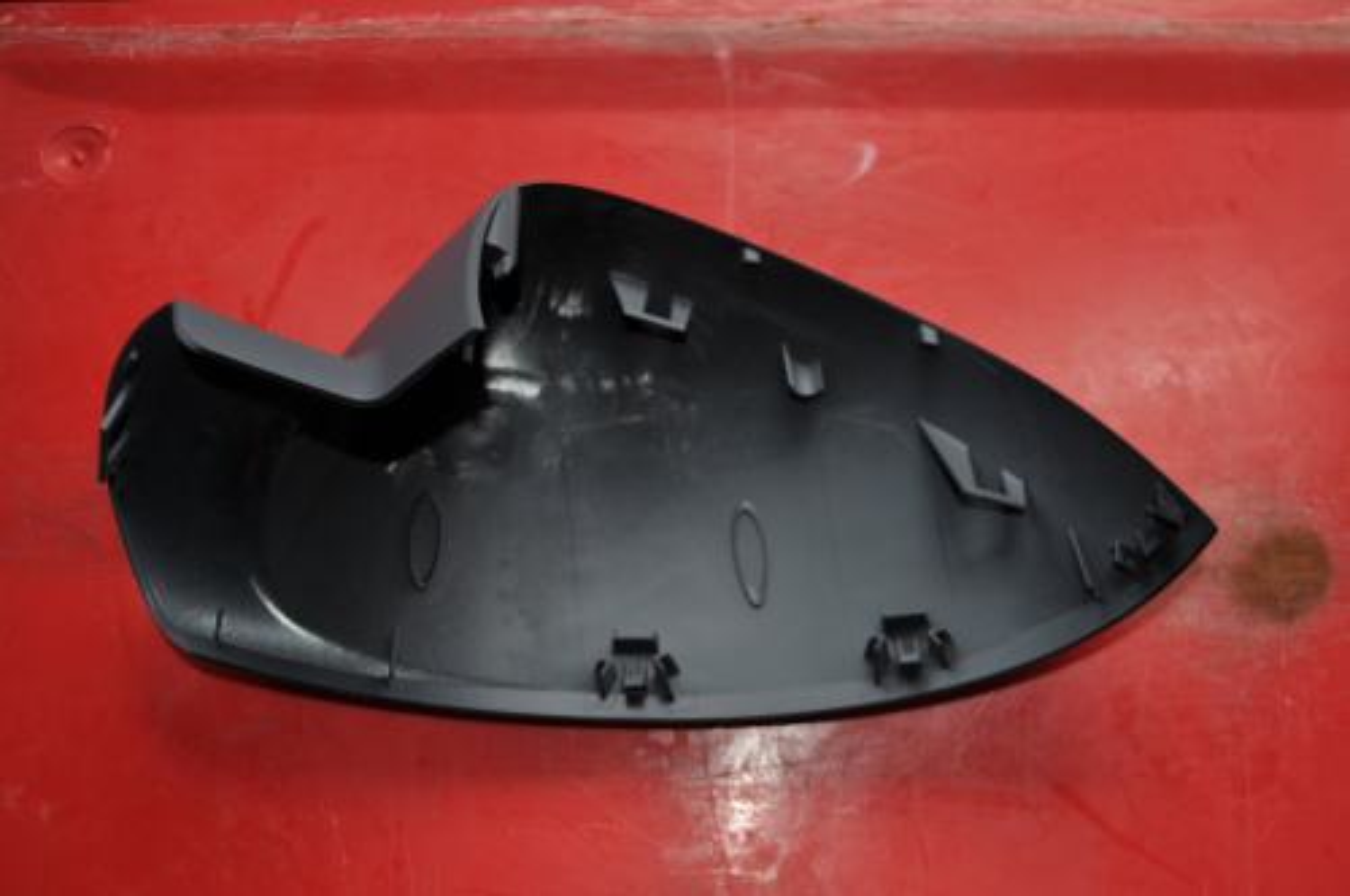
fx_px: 1348
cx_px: 675
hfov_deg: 53.2
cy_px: 448
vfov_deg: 36.8
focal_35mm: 36
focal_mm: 24
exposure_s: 1/125
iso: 200
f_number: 4
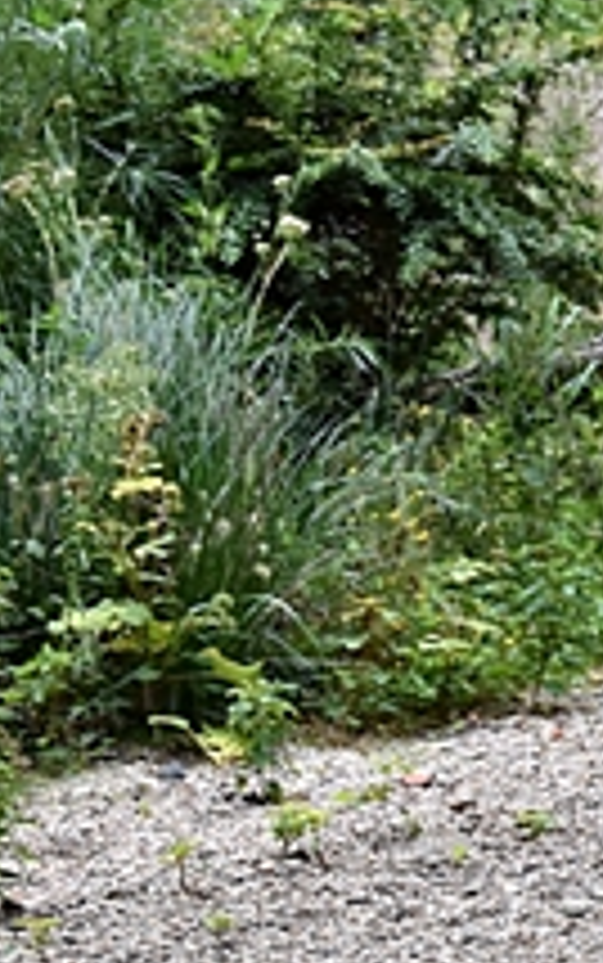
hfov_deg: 5.4
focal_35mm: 219
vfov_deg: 9.6
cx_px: 2164
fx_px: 5751
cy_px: 619
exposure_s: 1/200
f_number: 7.1
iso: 400
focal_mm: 30
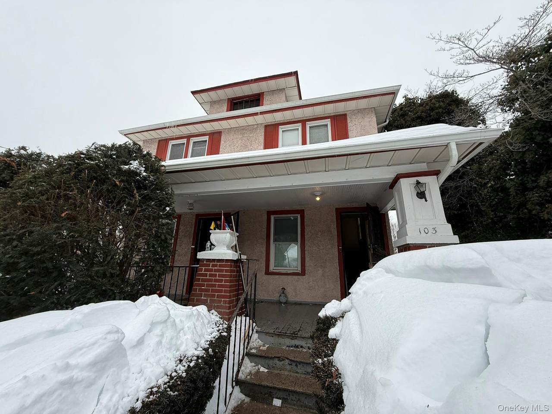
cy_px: 207
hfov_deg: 102.1
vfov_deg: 85.7
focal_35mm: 14
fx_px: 223
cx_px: 276
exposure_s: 1/368
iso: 50
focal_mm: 2.22
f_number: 2.2
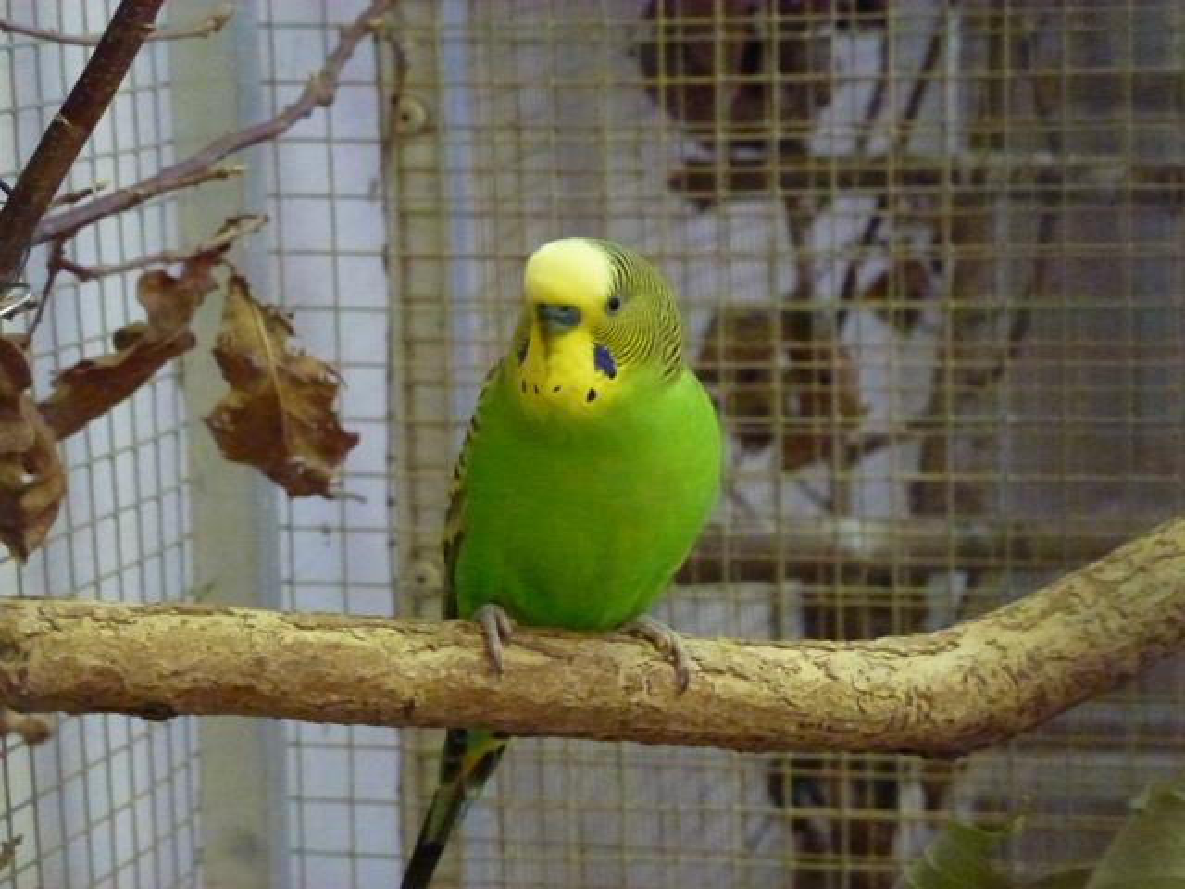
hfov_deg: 16.3
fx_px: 4142
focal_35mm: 121
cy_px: 444
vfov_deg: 12.2
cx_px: 592
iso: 1600
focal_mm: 21.7
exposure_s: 1/13
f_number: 5.1
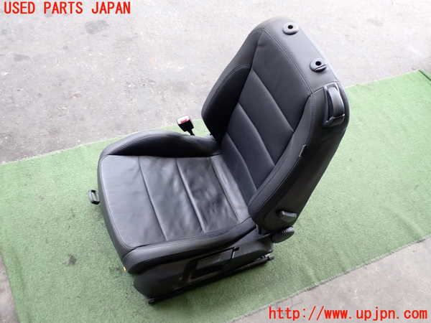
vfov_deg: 46.8
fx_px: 374
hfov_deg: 60.0
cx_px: 216
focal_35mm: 30
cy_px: 162
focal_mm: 5.4
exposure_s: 1/60
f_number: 2.3
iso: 200
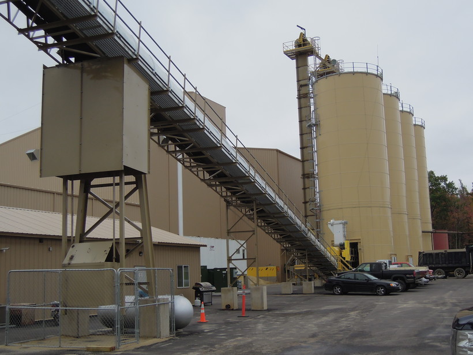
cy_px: 178
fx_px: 615
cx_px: 236
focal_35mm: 45
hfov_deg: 42.1
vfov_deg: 32.2
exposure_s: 1/320
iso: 160
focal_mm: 8.1
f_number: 3.1
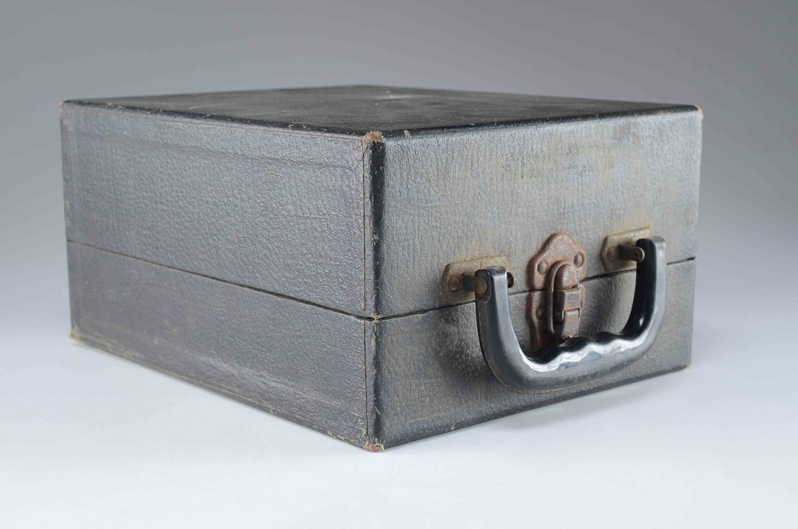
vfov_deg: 21.5
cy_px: 264
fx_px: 1394
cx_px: 399
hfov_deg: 32.0
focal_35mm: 63
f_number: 9
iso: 100
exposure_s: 1/80
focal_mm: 42
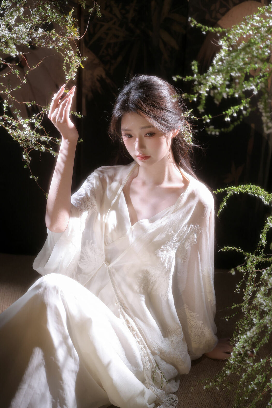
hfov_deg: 21.2
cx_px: 136
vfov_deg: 31.4
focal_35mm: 64
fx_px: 725
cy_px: 204
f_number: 2.8
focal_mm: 65
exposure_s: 1/160
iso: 2000
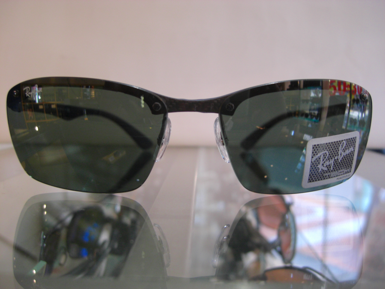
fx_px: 423
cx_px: 192
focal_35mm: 38
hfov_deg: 49.0
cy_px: 144
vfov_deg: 37.7
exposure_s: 1/50
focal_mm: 7.9
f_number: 2.8
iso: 200
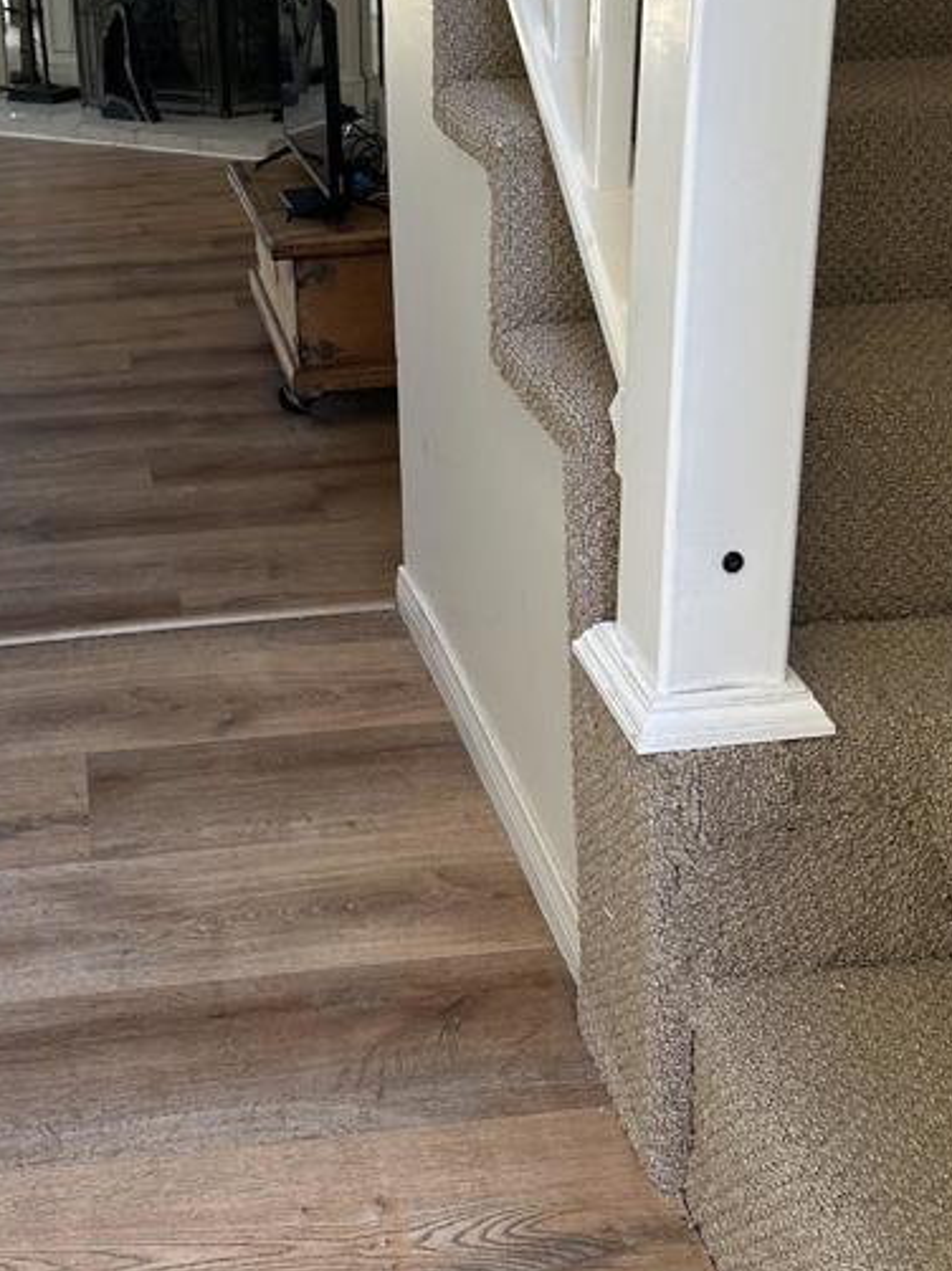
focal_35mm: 49
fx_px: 1798
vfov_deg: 36.7
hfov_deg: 29.1
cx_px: 218
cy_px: 144
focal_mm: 6.86
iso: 100
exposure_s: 1/148
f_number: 1.78
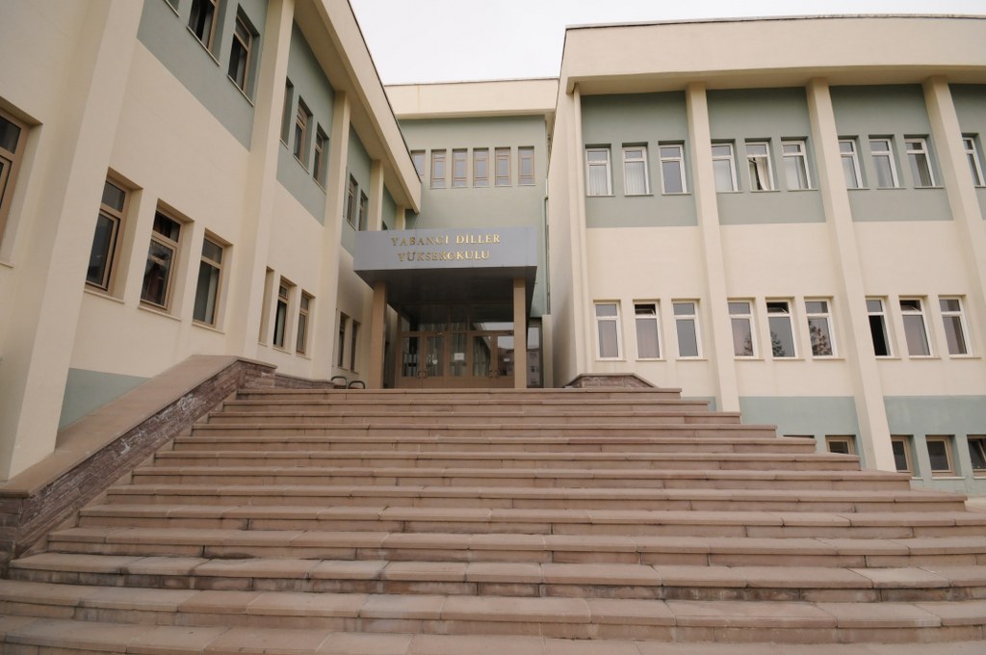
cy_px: 328
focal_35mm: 15
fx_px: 410
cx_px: 493
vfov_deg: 77.2
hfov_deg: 100.5
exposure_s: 1/500
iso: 800
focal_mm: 10
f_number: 11
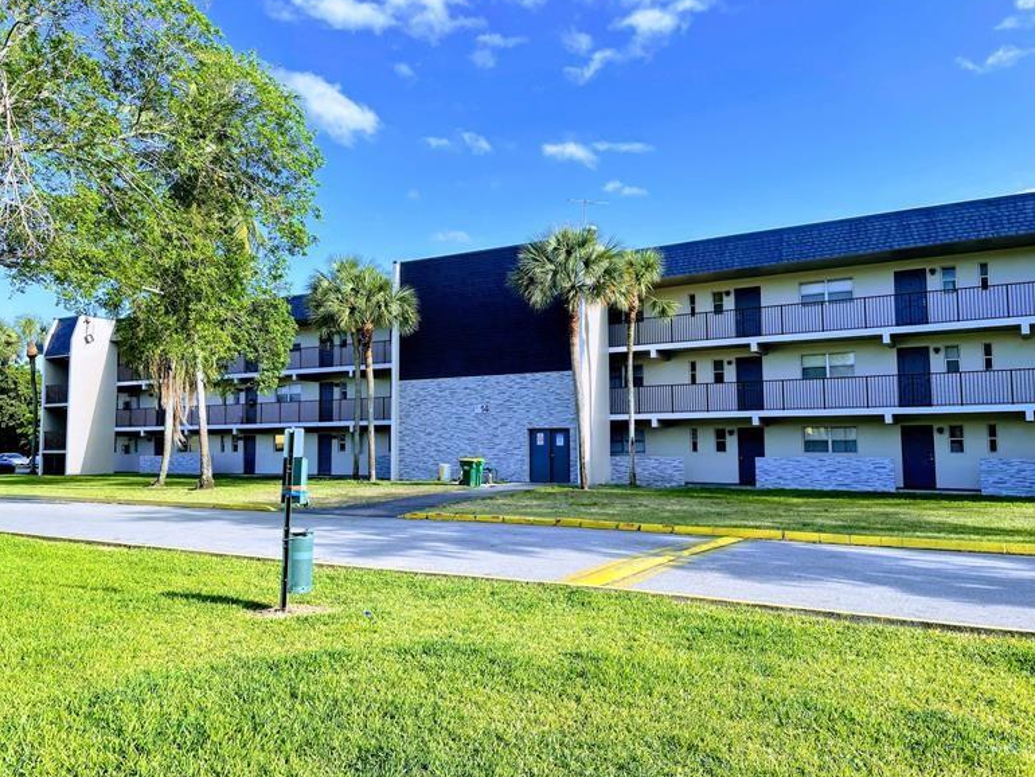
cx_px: 512
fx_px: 808
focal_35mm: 27
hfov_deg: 65.3
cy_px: 387
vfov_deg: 51.4
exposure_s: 1/1770
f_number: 1.6
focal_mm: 4.2
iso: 32
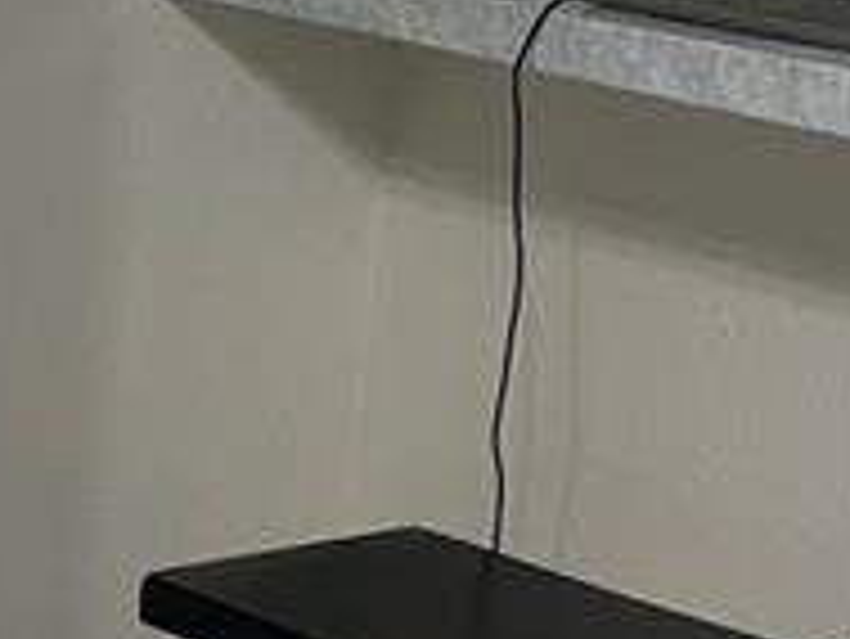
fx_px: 3907
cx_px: -846
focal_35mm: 159
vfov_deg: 9.3
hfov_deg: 11.2
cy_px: 662
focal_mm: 5.1
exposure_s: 1/60
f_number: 1.6
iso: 125
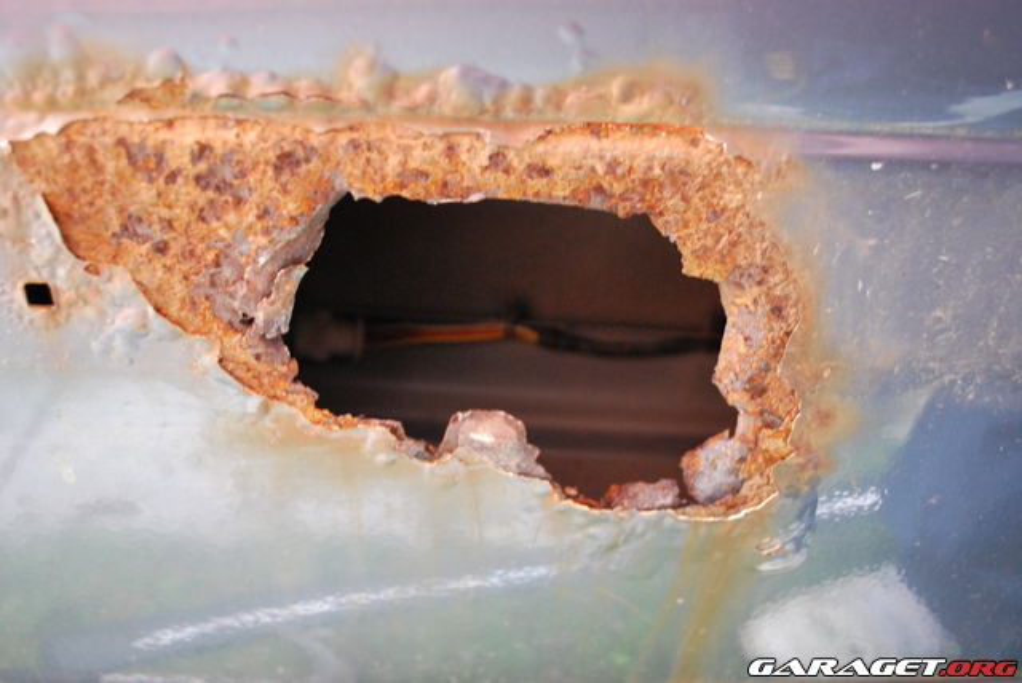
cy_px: 342
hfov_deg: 53.1
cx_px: 511
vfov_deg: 36.9
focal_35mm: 36
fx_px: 1023
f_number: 4.2
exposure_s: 1/30
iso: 1000
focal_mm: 24
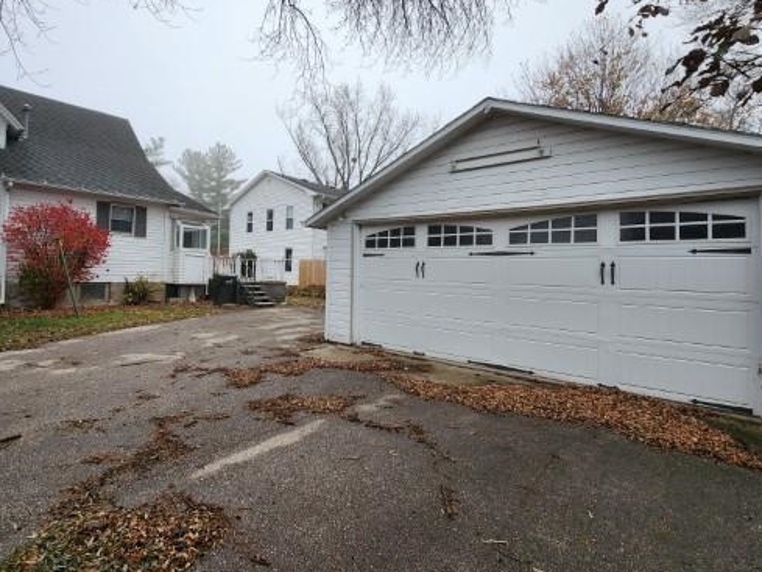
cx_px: 323
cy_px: 256
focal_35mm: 17
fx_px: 374
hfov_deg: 90.3
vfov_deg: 74.5
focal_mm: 2.2
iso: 64
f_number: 2.2
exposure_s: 1/60
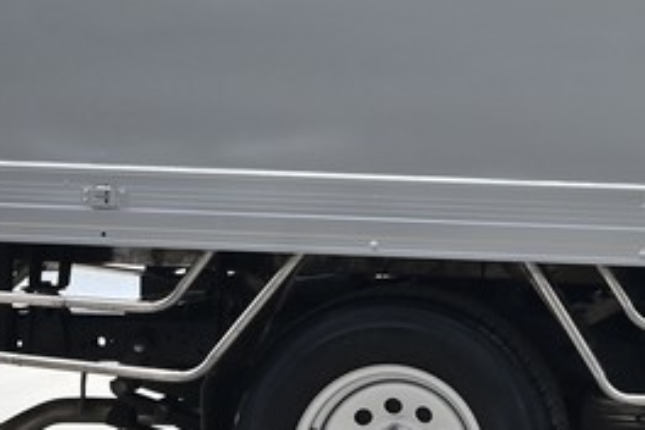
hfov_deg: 13.0
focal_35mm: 150
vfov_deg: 9.1
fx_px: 2687
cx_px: 955
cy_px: -65
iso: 100
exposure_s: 1/180
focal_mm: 24
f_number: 5.6
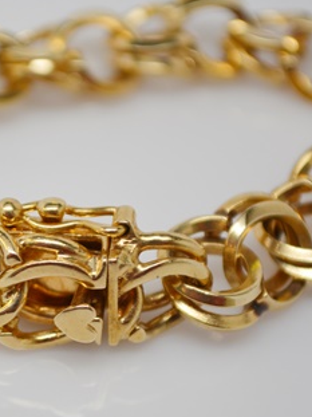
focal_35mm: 153
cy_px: 255
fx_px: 1839
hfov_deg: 9.7
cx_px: 29
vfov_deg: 12.9
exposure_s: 1/100
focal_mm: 55
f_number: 5.6
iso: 400
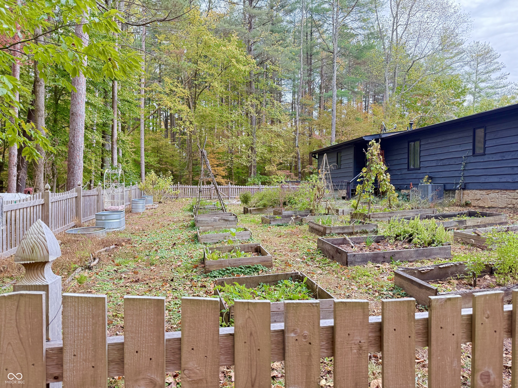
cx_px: 259
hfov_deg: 71.6
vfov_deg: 56.8
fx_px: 359
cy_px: 194
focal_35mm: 24
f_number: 1.78
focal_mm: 6.76
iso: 200
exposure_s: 1/190
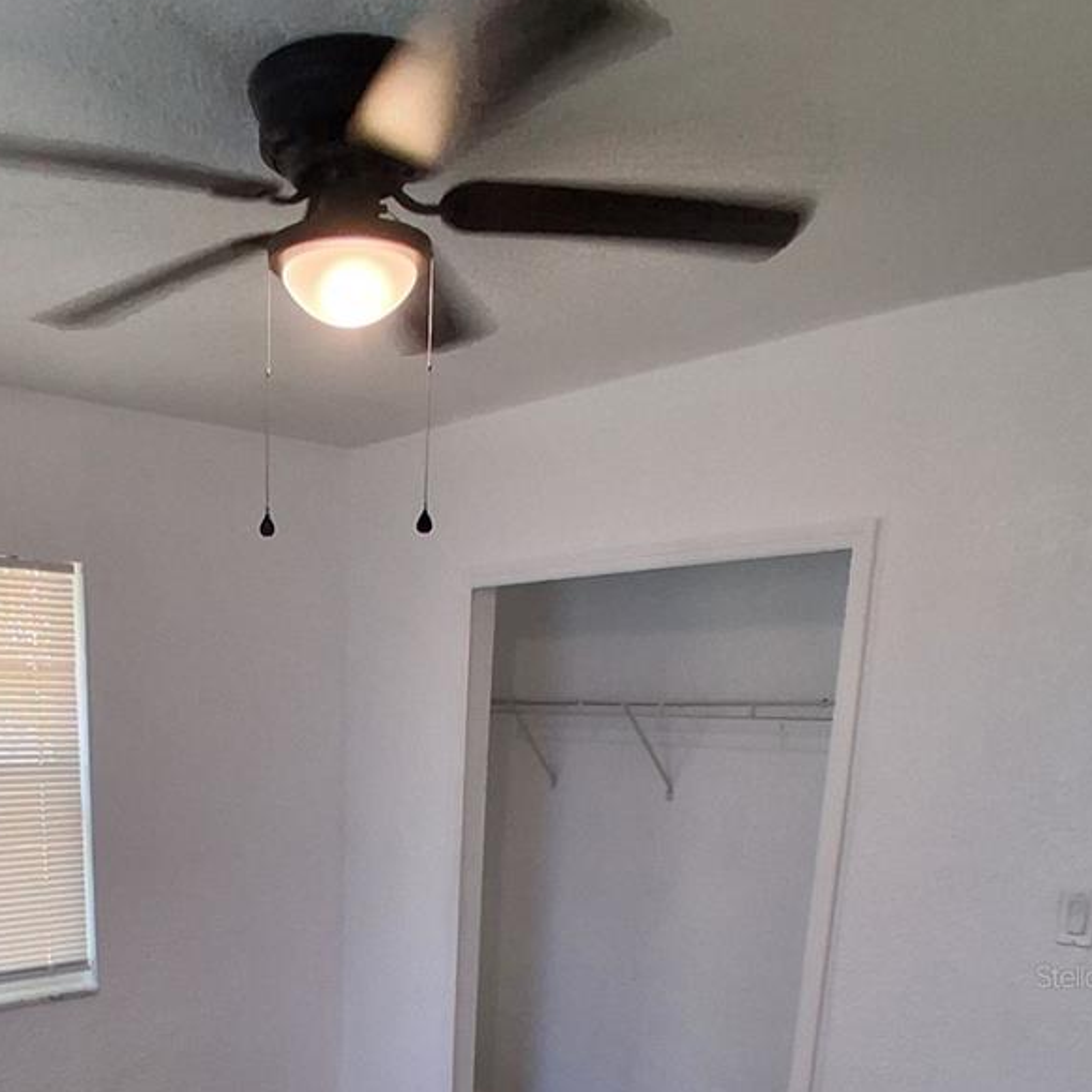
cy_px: 976
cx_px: 325
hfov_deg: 51.1
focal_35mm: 31
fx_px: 1106
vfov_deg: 47.4
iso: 100
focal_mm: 1.4
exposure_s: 1/40
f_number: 2.2
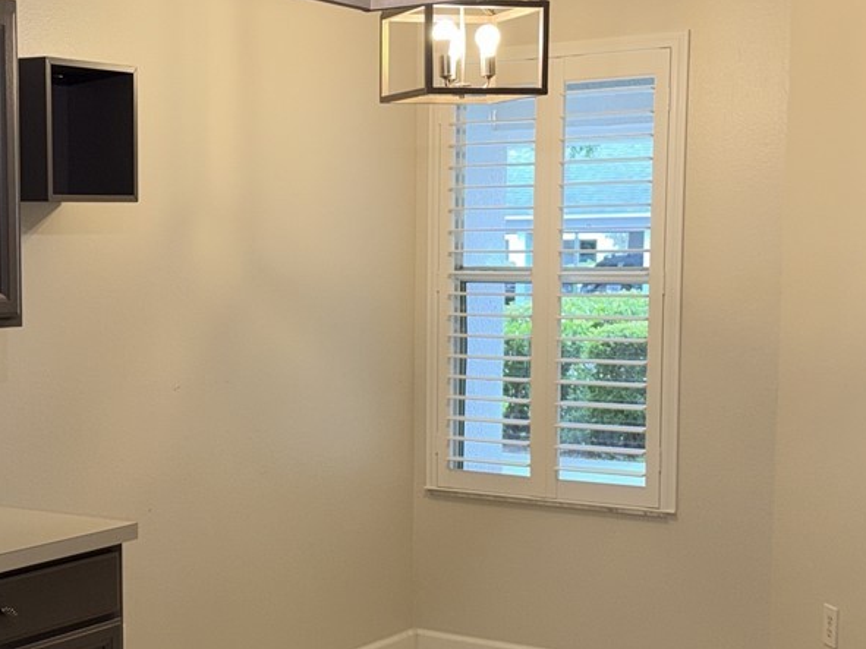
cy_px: 404
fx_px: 1626
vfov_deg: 22.5
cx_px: 252
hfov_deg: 29.5
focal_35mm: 65
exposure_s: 1/39
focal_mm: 6.76
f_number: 1.78
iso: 64
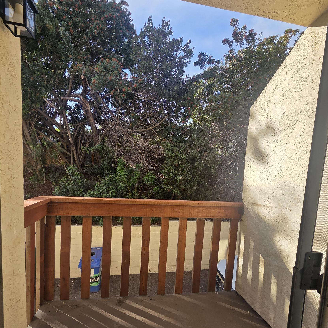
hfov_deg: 87.4
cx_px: 158
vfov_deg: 86.7
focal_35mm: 16
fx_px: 172
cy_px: 191
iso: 50
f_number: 2.2
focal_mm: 2.2
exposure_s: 1/957
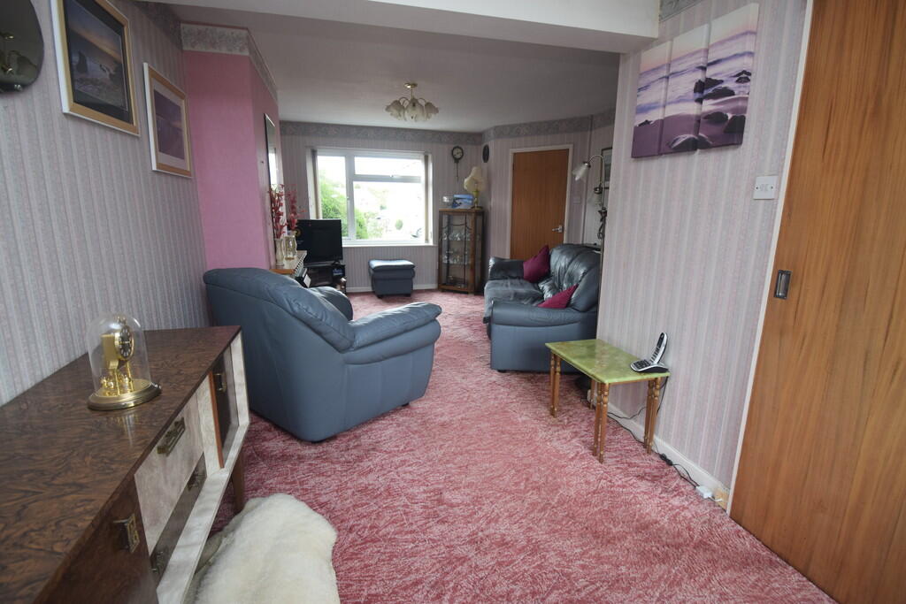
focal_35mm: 16
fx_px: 415
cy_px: 302
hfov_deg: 95.0
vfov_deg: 72.1
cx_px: 453
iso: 500
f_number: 4.8
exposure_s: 1/60
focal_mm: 11
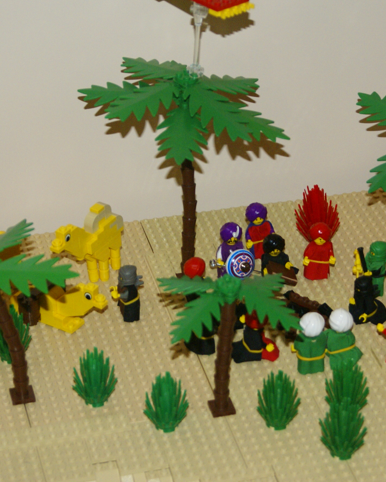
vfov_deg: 16.7
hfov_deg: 13.4
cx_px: 196
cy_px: 221
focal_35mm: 115
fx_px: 1642
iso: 400
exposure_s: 1/80
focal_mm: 50
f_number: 5.6
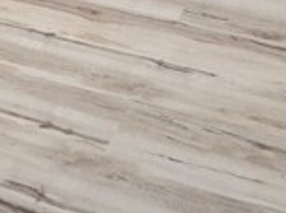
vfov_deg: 12.8
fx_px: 775
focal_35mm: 94
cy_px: -267
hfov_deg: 20.7
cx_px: 60
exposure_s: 1/120
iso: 50
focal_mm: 2.22
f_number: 2.2
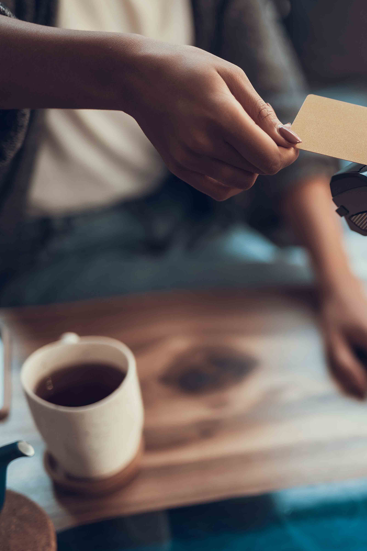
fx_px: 1147
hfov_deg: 17.5
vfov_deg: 27.0
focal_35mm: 75
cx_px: 406
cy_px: 276
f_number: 1.4
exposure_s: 1/320
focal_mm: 50
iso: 100
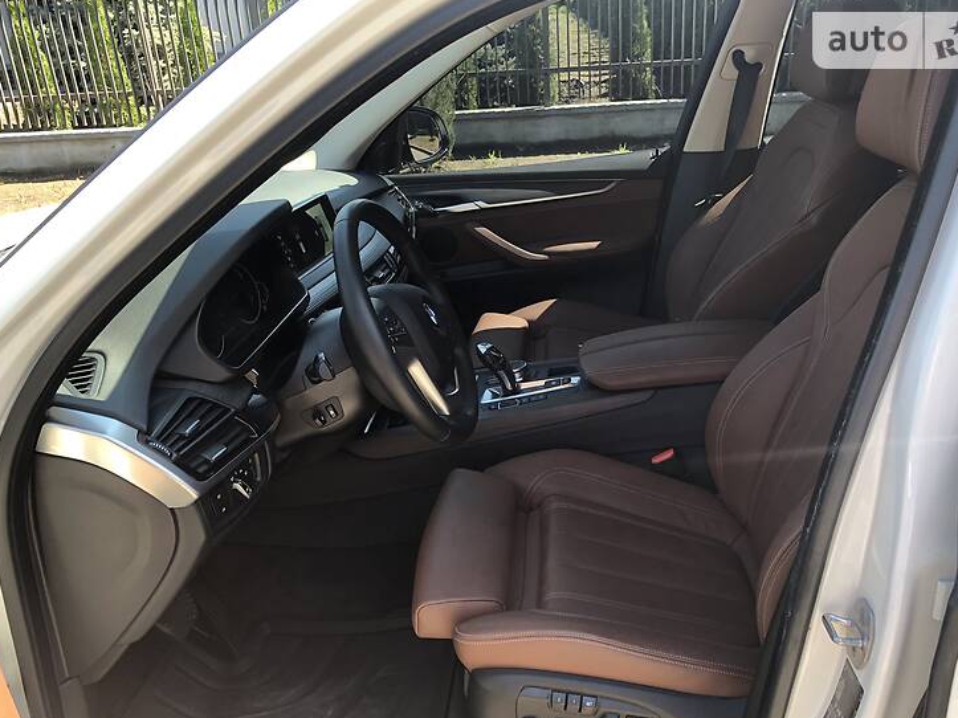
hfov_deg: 58.3
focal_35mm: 31
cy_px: 393
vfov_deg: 45.4
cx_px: 493
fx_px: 858
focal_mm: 4
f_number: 1.8
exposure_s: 1/120
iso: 40
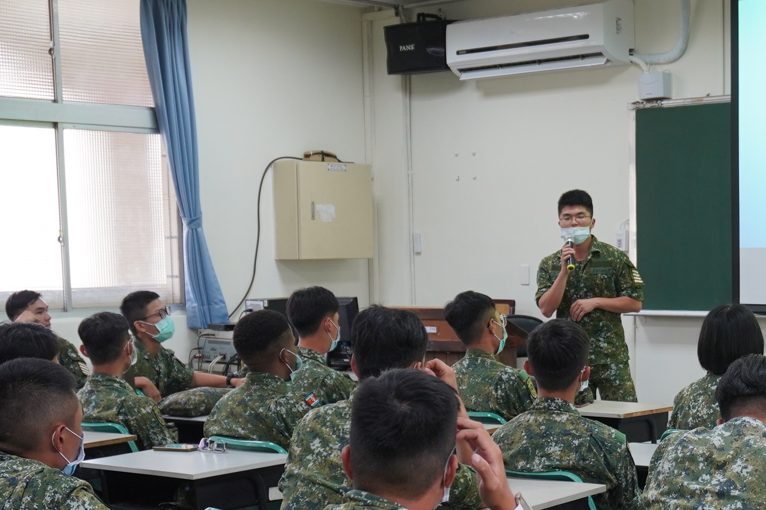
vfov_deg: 19.5
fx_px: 1467
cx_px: 635
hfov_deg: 28.5
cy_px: 414
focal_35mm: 69
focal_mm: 20
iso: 320
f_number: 4
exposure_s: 1/60
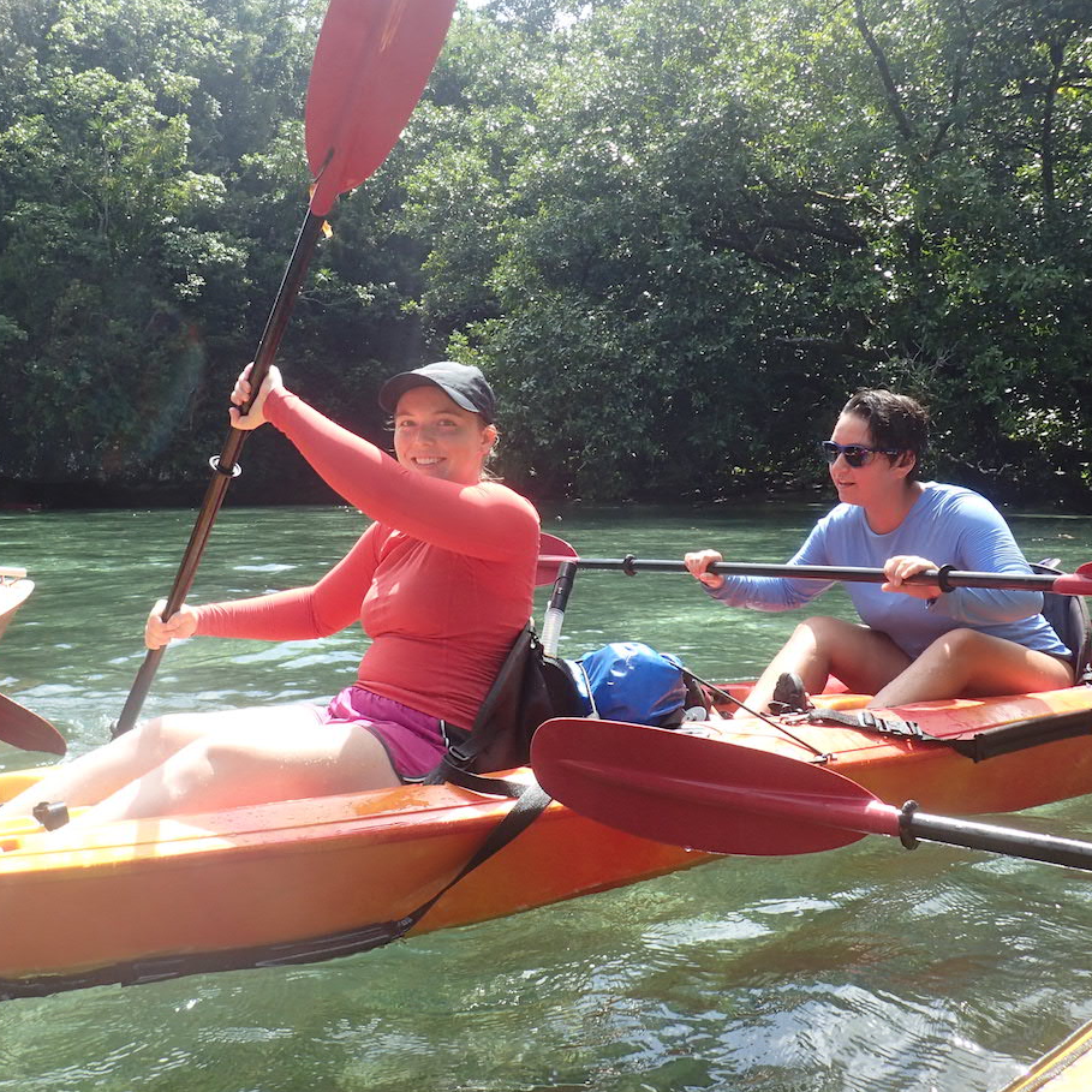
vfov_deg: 47.2
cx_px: 487
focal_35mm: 35
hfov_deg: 47.1
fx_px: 1249
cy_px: 494
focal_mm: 4.5
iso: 100
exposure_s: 1/500
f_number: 2.8
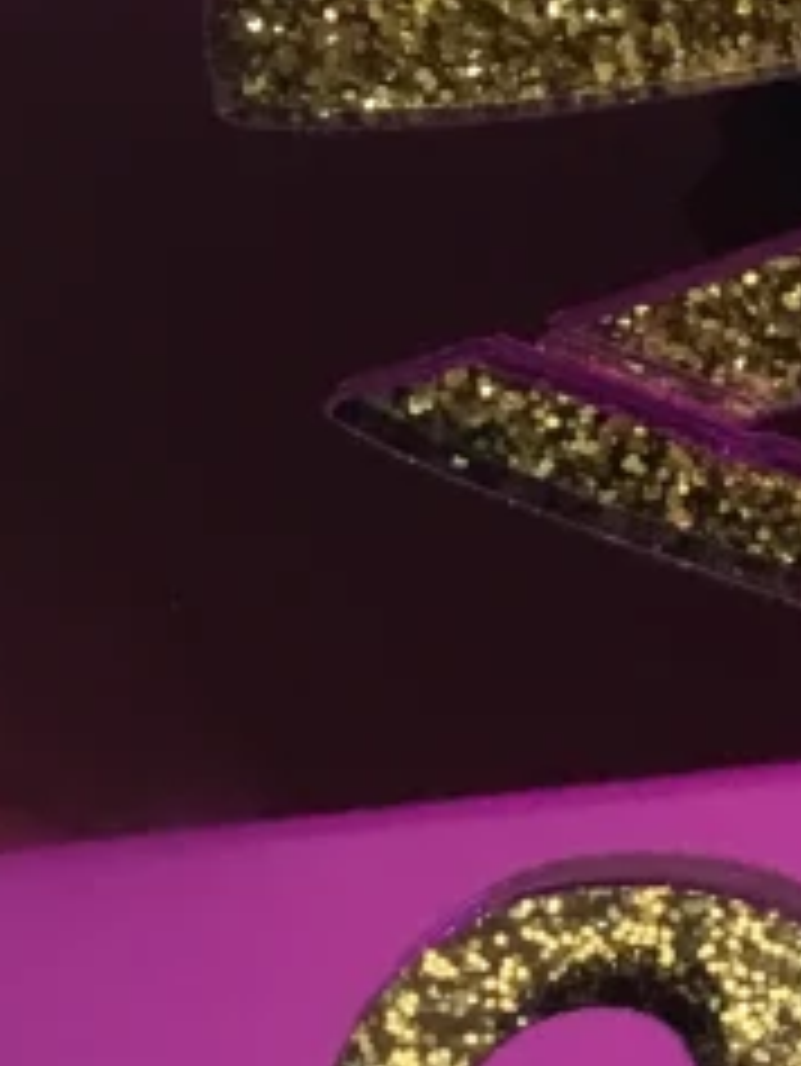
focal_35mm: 157
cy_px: 355
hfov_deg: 8.8
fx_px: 4840
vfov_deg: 12.6
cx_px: 1724
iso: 40
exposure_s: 1/30
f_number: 2.4
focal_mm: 3.3
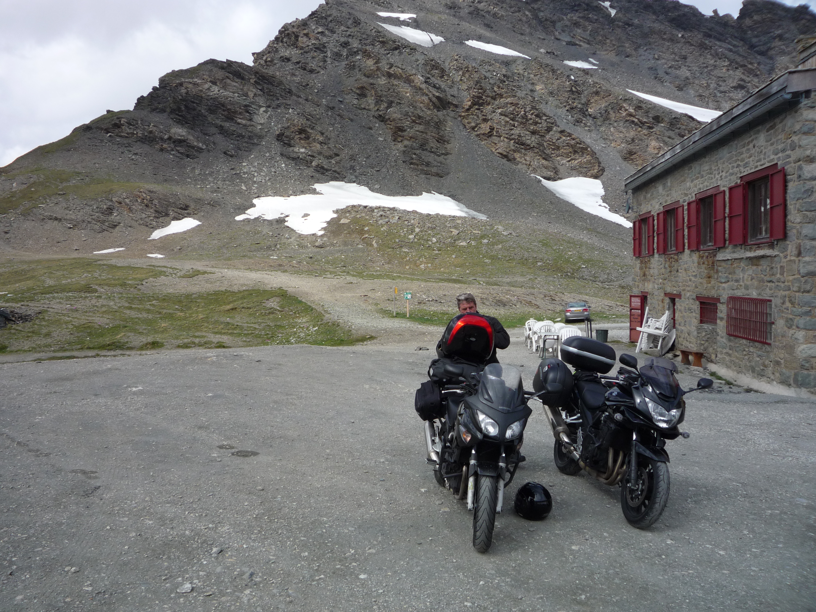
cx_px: 408
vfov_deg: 46.8
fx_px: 707
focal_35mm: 30
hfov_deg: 60.0
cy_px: 306
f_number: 4.5
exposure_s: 1/500
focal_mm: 5.2
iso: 100
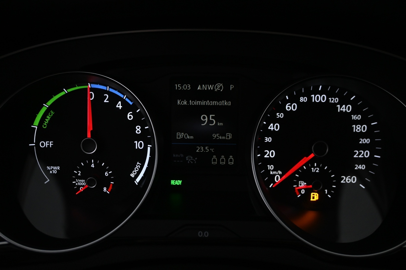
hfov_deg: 60.7
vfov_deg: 42.6
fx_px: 347
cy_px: 135
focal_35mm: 31
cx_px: 203
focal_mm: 20.5
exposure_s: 1/30
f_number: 3.8
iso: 1600
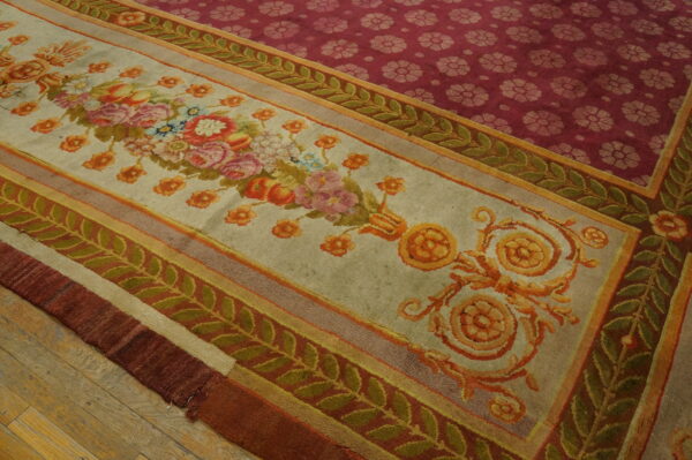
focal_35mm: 30
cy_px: 230
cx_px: 346
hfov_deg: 62.0
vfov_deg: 43.5
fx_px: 576
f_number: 4
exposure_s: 1/160
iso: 2000
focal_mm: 20
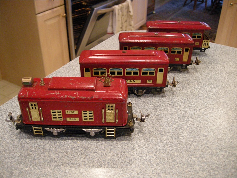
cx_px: 118
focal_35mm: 35
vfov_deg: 40.7
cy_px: 89
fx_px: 240
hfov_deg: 52.6
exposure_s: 1/16.2
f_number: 2.7
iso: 400
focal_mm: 7.5
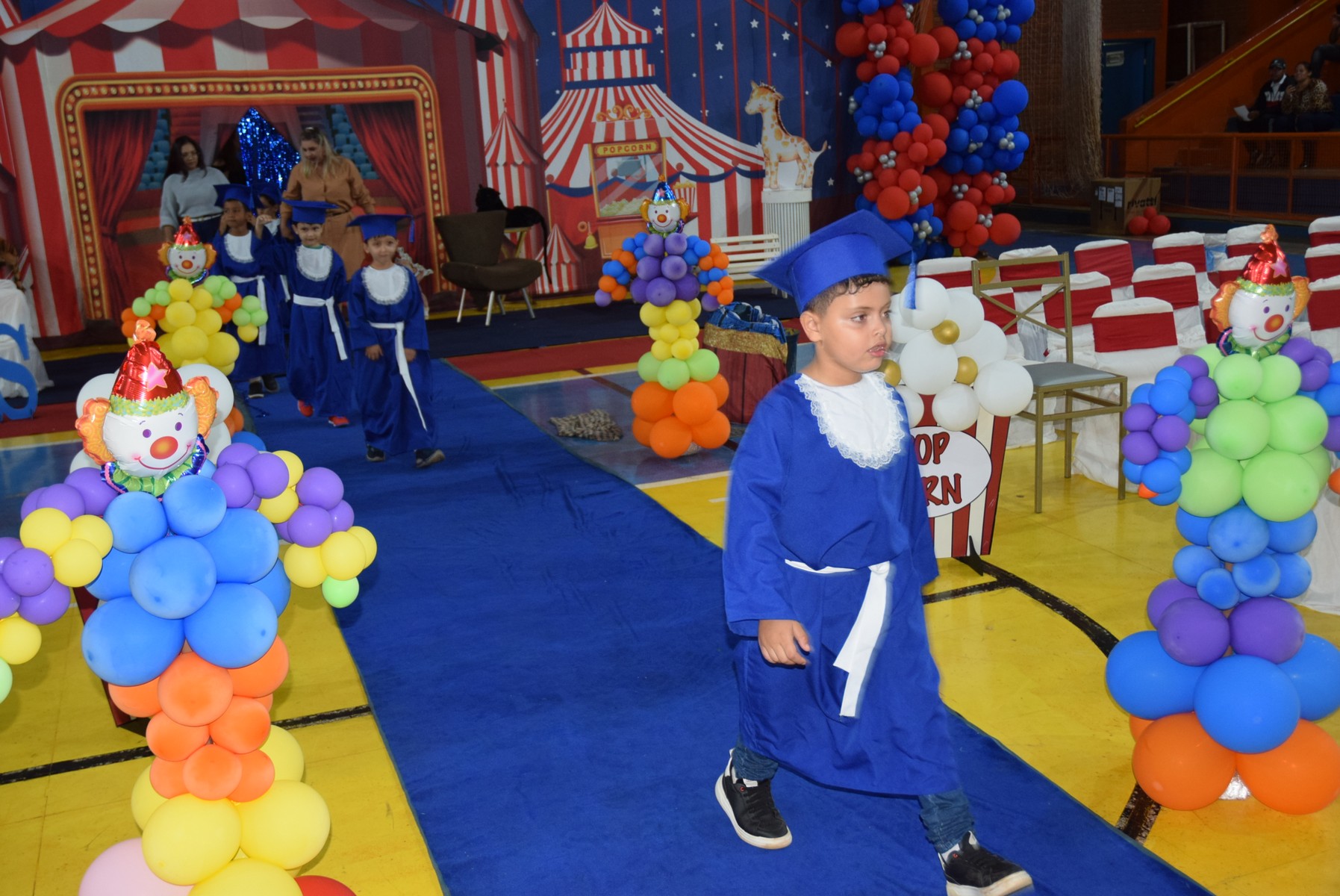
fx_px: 1397
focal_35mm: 38
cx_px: 670
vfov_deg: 35.6
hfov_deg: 51.2
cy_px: 448
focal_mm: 25
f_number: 3.8
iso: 1000
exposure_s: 1/60
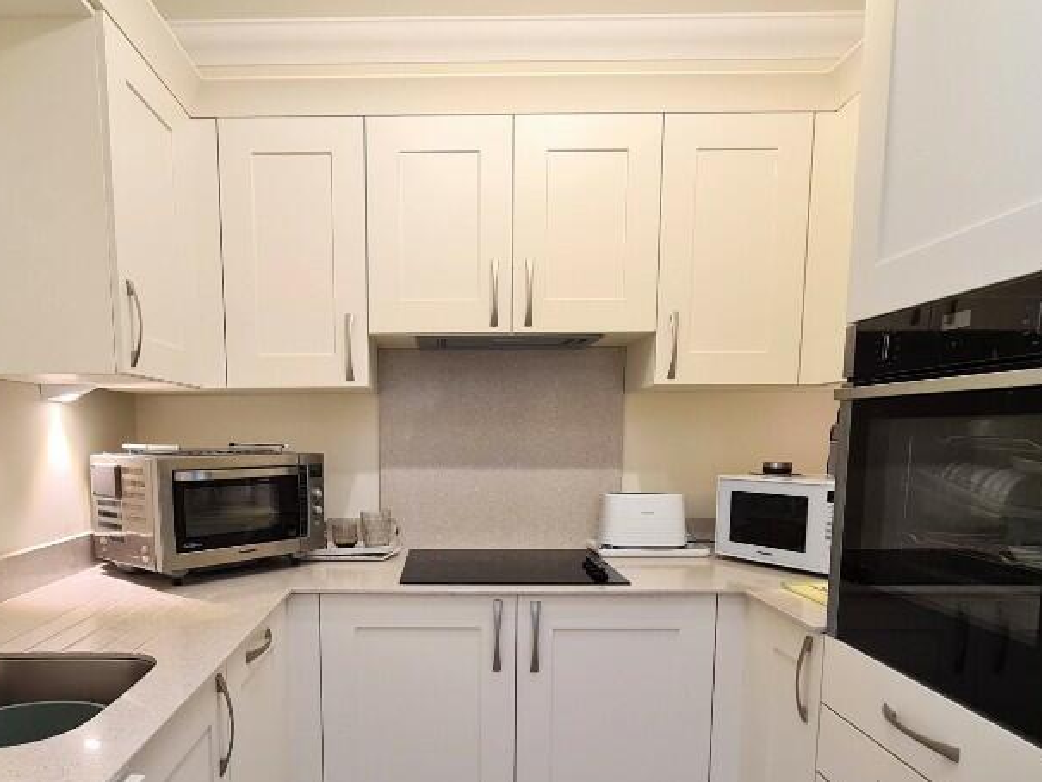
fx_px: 662
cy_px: 518
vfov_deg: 59.7
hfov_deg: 75.6
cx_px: 420
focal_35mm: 22
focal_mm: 2.2
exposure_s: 1/50
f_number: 2.2
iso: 200
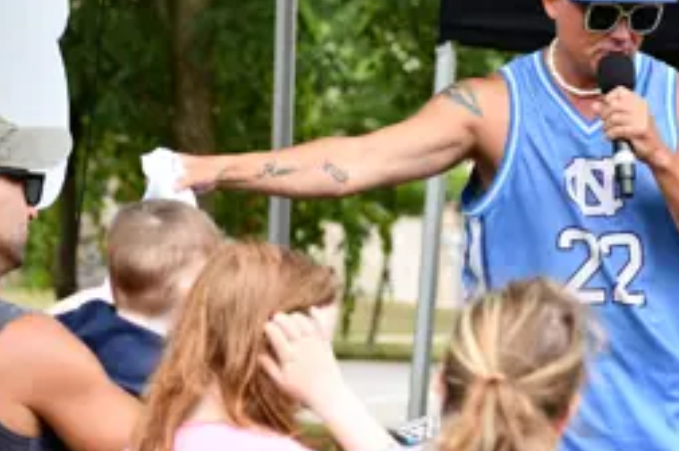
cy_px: 128
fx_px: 5180
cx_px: 462
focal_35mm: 275
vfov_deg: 5.0
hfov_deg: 7.5
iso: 400
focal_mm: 116
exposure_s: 1/250
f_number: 5.6
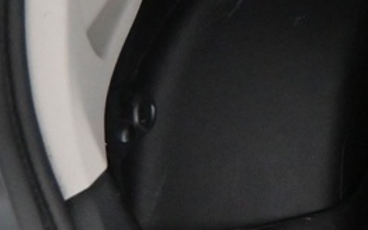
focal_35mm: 151
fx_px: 1515
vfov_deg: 8.7
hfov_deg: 11.1
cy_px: 98
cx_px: 954
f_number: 4
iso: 2500
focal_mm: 16
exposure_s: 1/60
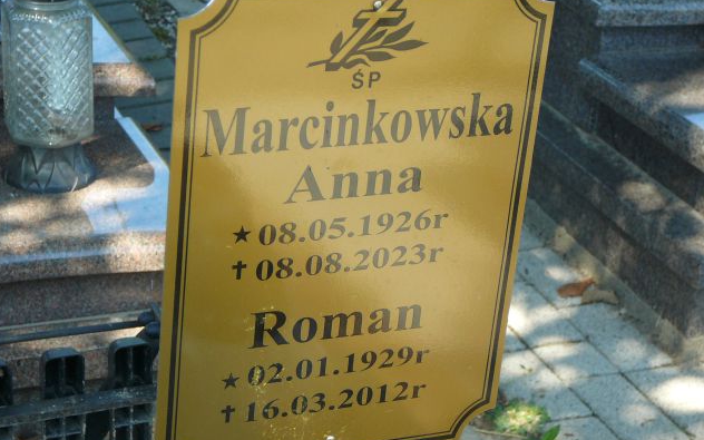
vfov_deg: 14.8
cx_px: 349
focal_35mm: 88
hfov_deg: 23.6
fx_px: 1688
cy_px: 237
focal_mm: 12.2
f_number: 3.8
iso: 80
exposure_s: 1/80
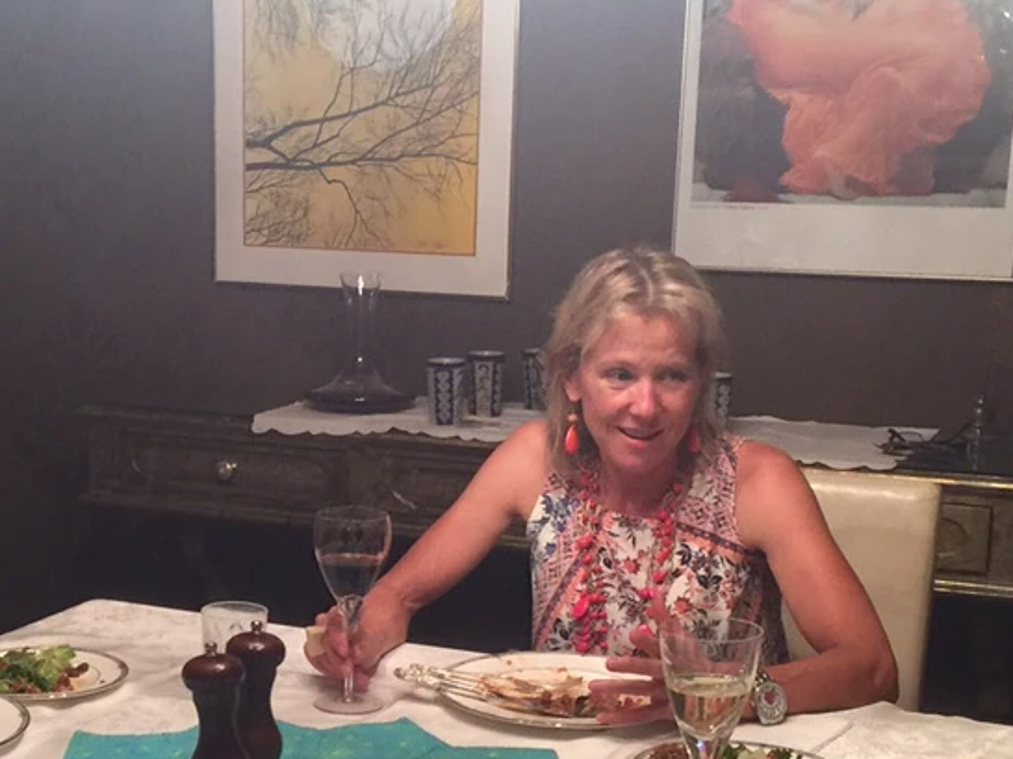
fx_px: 1989
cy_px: 603
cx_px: 228
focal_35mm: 68
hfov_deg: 28.1
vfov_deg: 21.3
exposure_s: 1/15
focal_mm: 4.15
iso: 80
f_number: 2.2
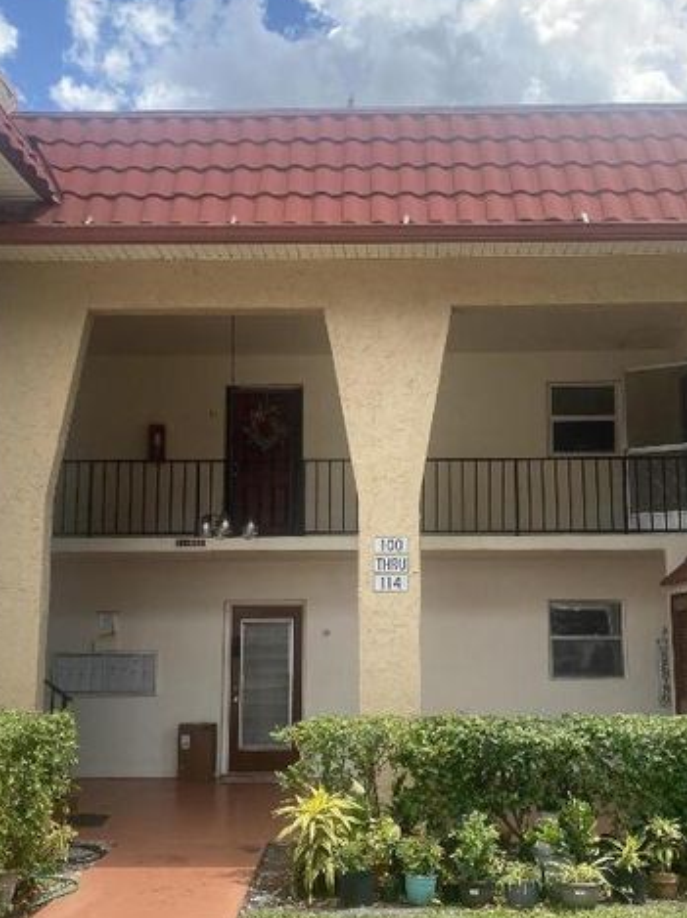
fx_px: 980
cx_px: 382
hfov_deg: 38.6
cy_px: 529
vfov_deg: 50.0
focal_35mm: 37
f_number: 1.8
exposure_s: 1/1429
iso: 32
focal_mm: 4.25
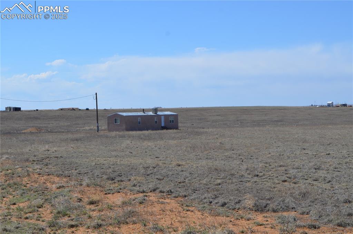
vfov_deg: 18.1
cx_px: 176
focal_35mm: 75
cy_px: 117
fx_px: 734
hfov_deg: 27.1
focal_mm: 50
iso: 100
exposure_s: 1/320
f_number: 9
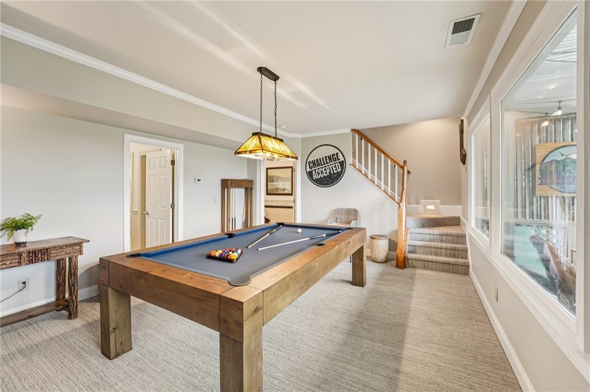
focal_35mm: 14
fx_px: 229
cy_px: 196
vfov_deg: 81.1
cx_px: 295
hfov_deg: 104.3
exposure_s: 1/8
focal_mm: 14
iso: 320
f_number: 8
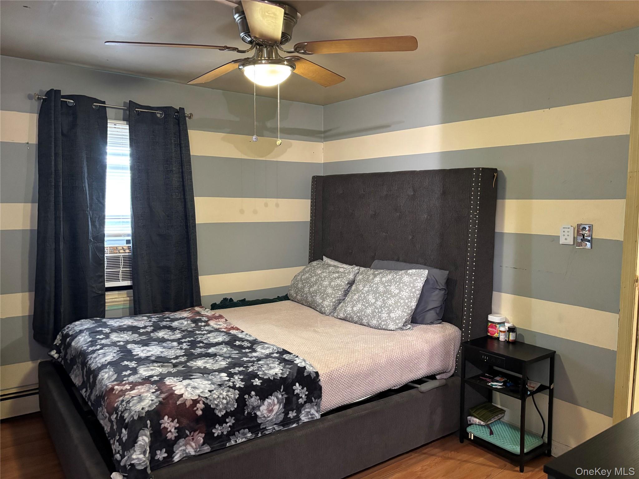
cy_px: 240
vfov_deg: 53.1
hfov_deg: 67.3
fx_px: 480
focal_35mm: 26
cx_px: 320
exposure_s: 1/40
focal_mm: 5.96
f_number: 1.6
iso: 640
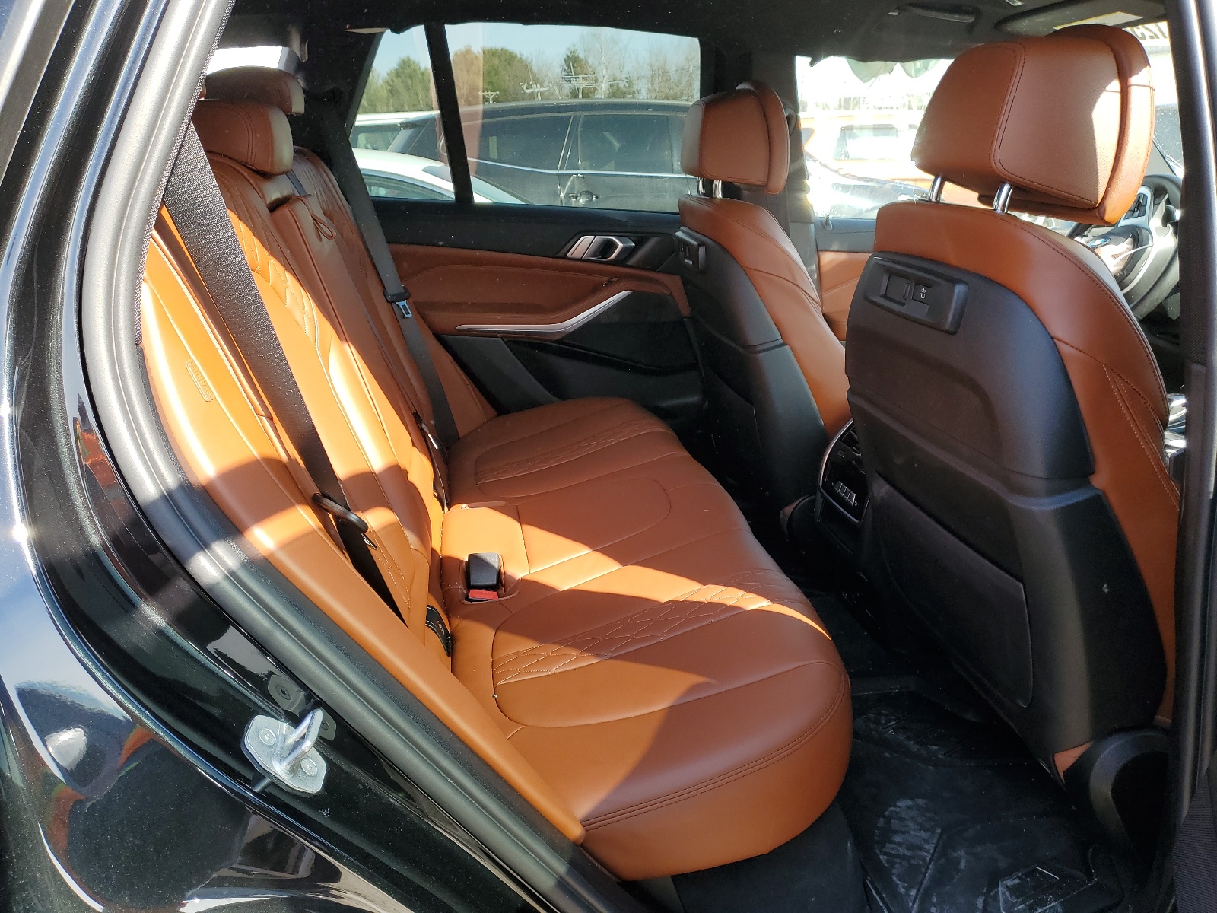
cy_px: 456
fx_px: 914
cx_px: 608
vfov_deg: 53.1
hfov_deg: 67.3
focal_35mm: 26
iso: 50
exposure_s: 1/312
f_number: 1.5
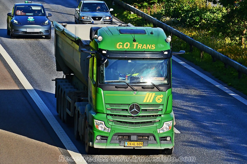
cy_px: 82
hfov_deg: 6.9
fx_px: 2054
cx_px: 124
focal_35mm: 300
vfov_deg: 4.6
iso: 640
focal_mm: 200
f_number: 8
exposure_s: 1/1250
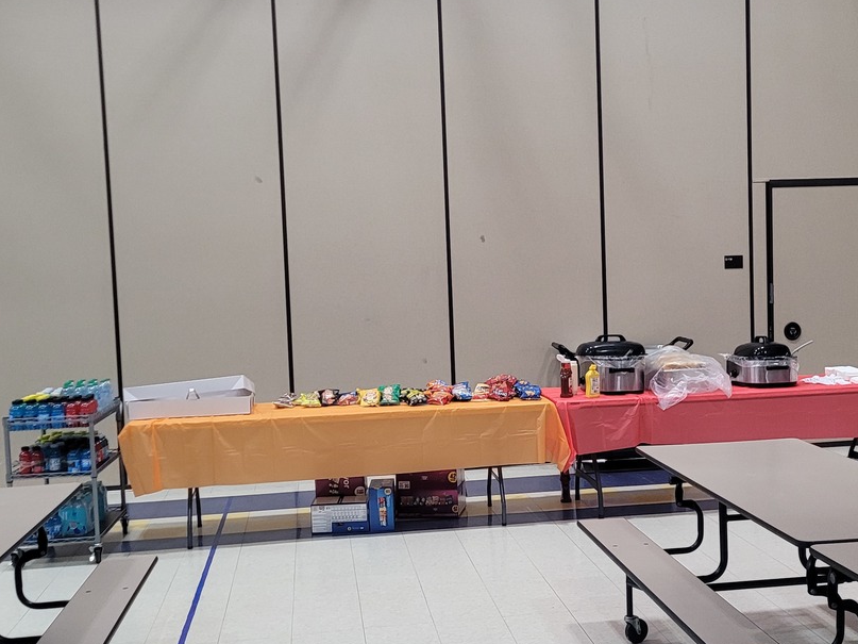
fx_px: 818
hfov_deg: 54.8
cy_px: 378
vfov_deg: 42.8
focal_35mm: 33
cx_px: 526
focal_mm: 5.4
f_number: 1.8
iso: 320
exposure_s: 1/120
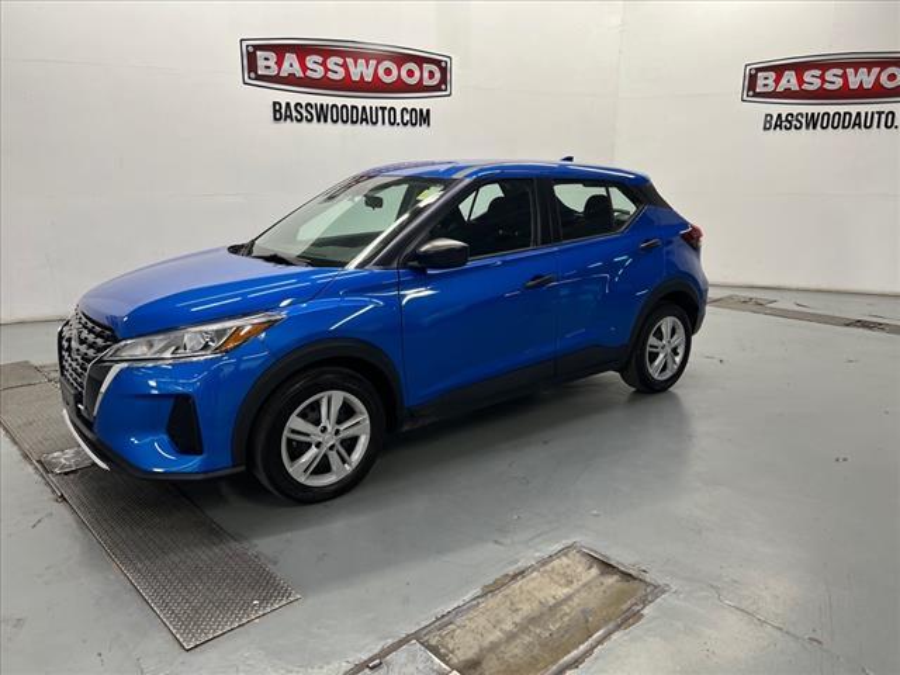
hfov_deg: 67.3
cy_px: 338
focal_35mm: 26
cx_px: 450
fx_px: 676
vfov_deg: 53.1
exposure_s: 1/60
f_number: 1.5
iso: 80
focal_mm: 5.7
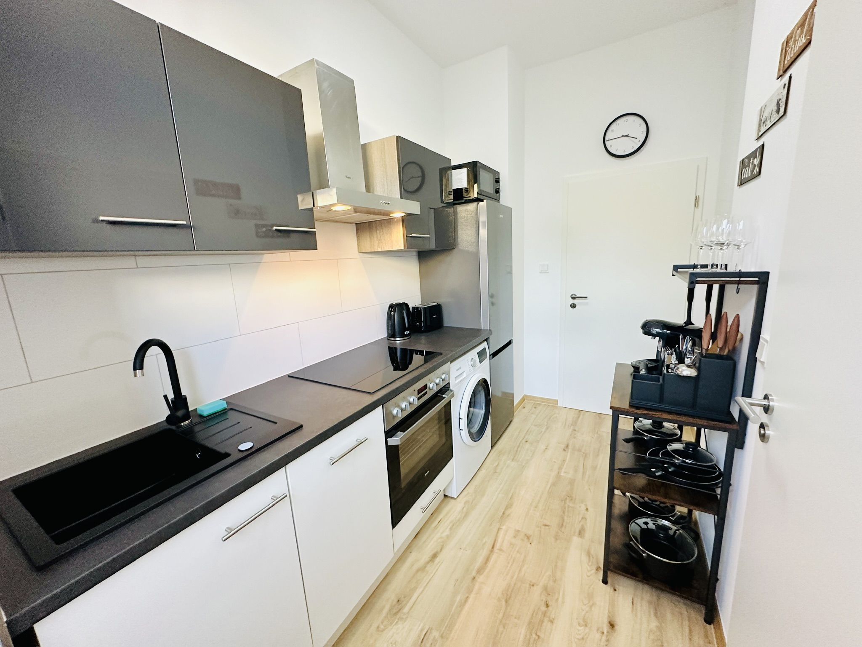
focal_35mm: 14
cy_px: 324
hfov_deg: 102.1
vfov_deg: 85.7
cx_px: 431
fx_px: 349
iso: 320
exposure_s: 1/100
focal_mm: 2.22
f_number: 2.2
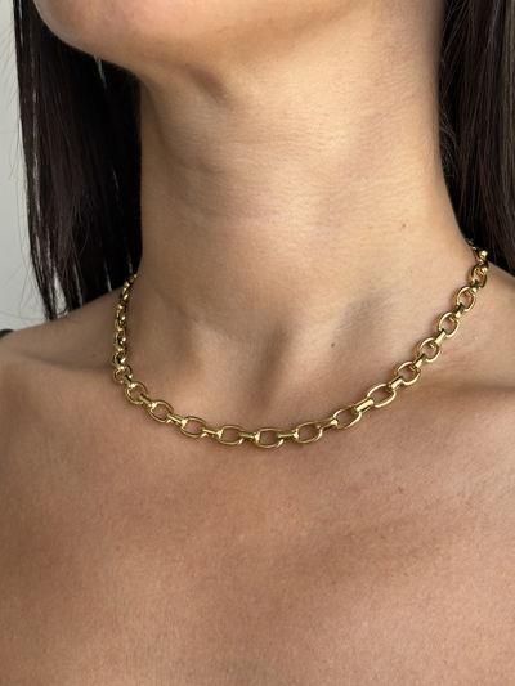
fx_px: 1031
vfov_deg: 36.8
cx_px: 258
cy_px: 343
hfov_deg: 28.0
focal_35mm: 52
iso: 40
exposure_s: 1/121
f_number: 1.6
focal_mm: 5.96
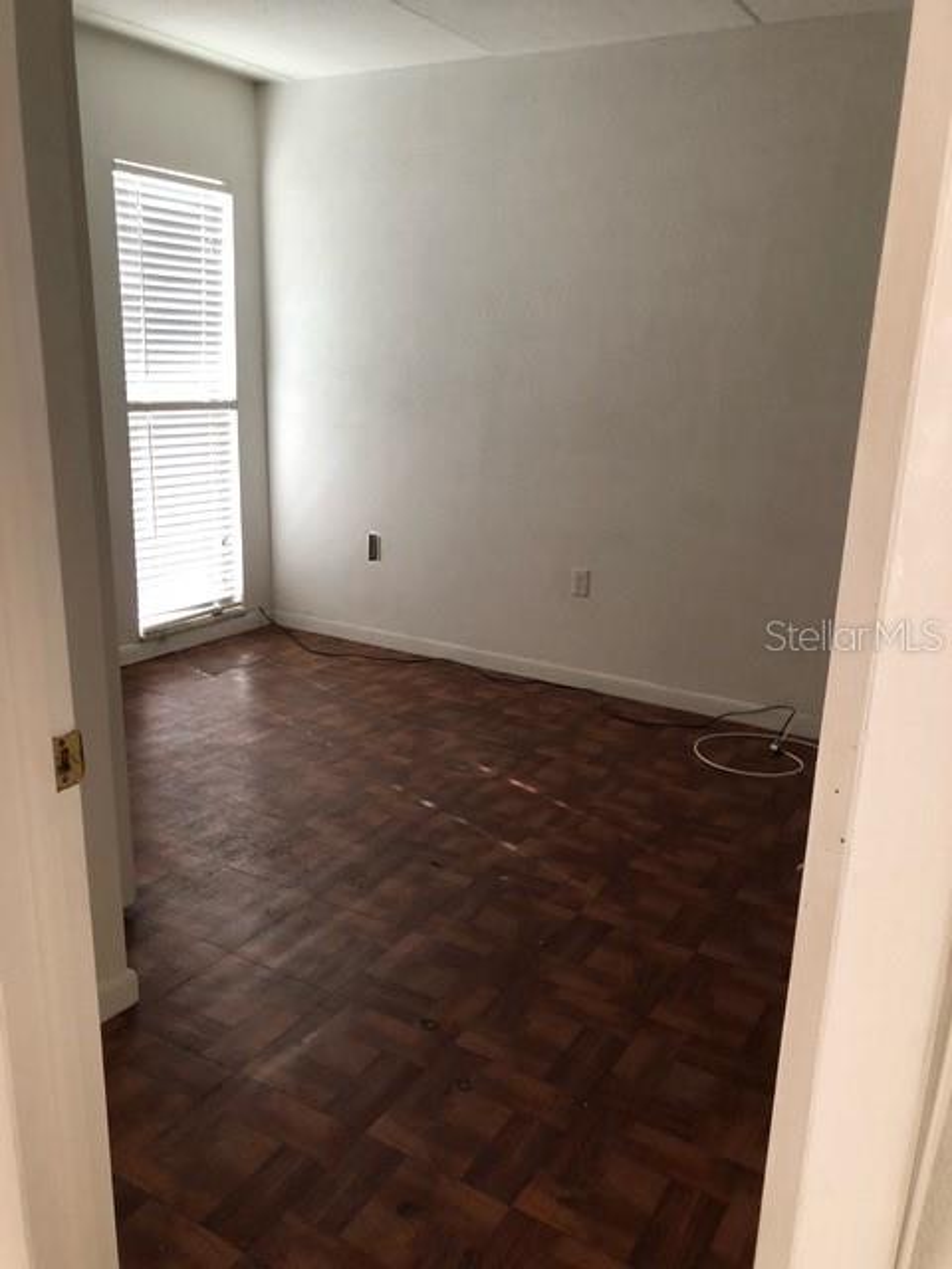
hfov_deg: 49.7
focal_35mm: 28
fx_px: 1027
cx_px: 476
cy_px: 634
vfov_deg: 63.4
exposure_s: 1/17
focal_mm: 3.99
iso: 40
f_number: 1.8
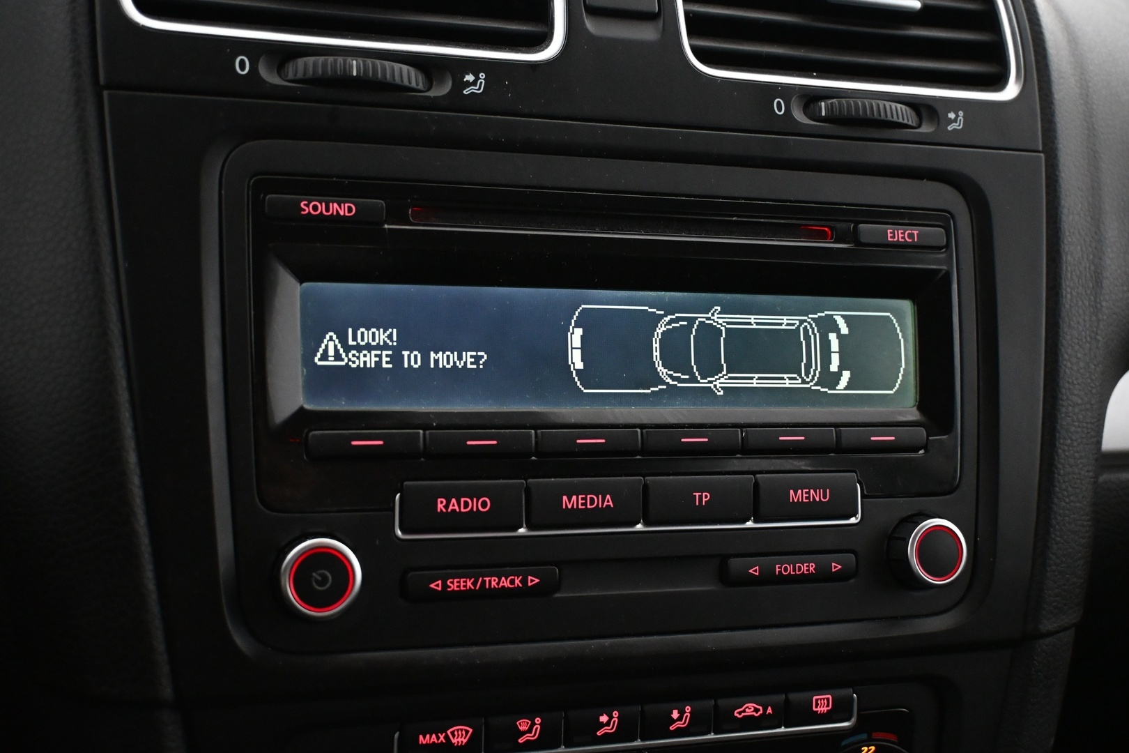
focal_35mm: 41
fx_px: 1294
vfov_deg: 32.4
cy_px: 376
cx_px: 564
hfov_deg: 47.2
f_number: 4.5
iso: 4500
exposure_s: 1/40
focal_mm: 27.5
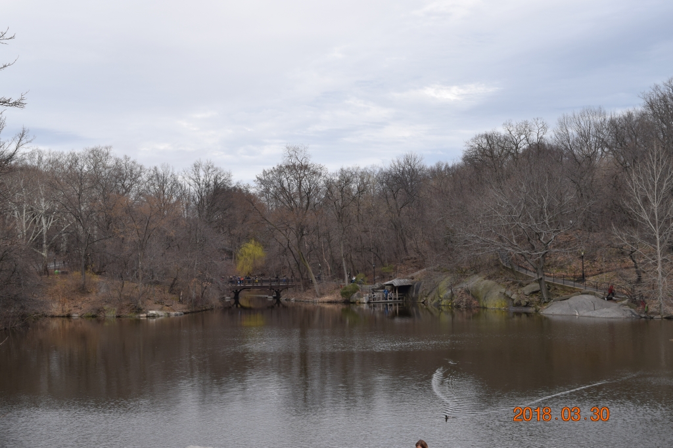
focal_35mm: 48
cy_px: 224
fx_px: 897
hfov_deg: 41.1
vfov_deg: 28.1
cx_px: 336
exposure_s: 1/320
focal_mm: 32
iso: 200
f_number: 9
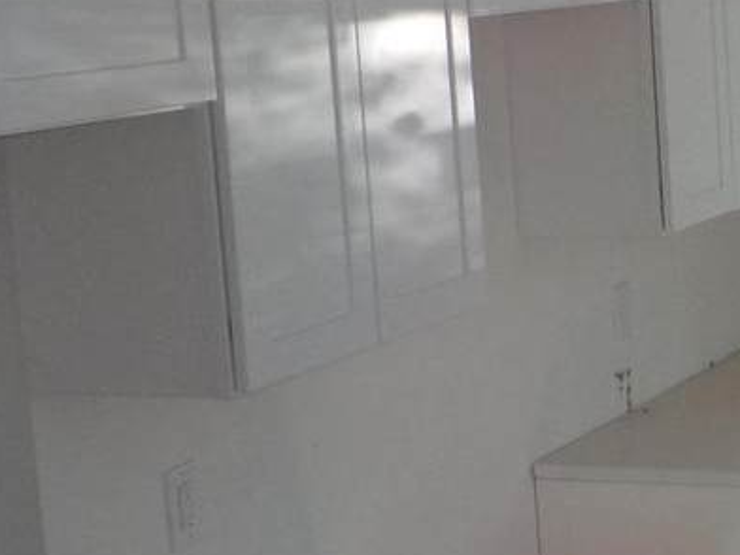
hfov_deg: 18.2
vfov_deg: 15.1
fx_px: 2095
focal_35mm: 98
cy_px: 281
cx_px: 1048
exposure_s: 1/40
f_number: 3.3
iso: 125
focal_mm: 4.1
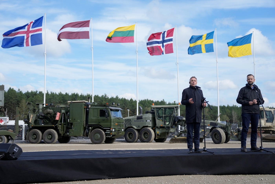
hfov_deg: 40.3
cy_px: 92
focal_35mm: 49
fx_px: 374
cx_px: 138
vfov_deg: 27.5
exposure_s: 1/4000
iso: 320
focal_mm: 49
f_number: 2.8
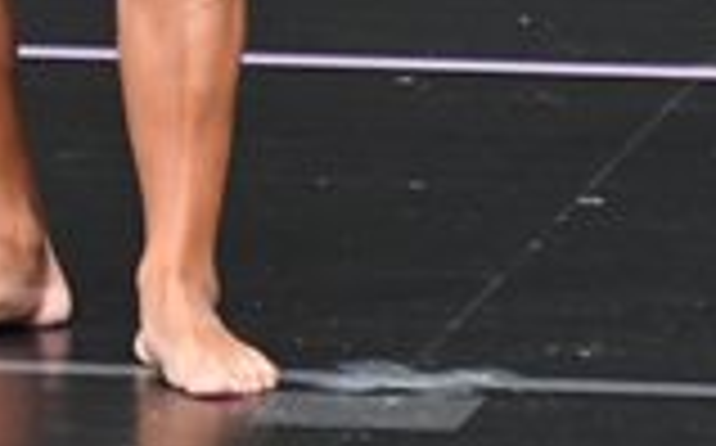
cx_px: 65
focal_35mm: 1861
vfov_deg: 0.7
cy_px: -518
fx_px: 36276
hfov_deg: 1.1
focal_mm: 250
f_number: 5.6
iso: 4000
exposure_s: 1/400
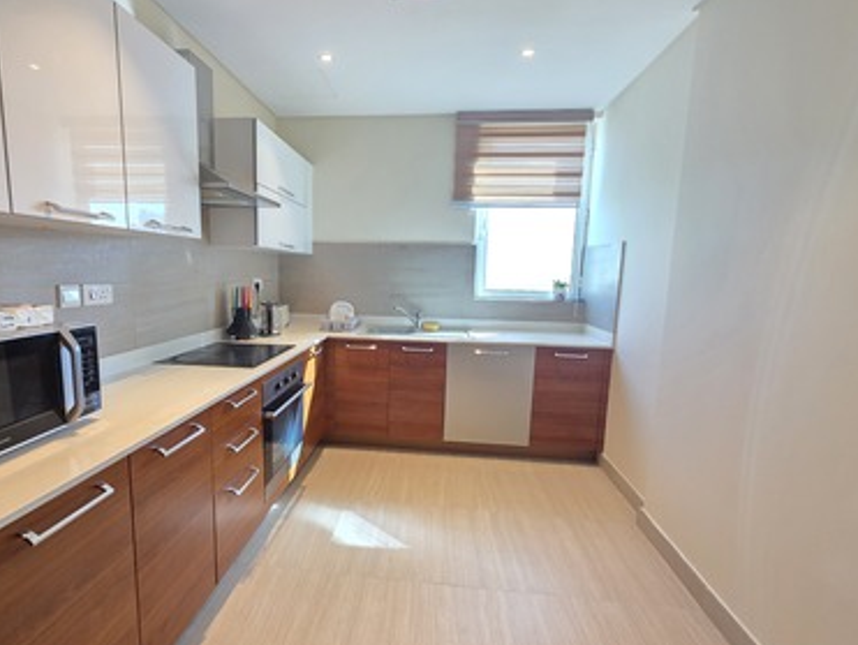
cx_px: 397
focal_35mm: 16
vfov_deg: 78.2
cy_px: 336
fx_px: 397
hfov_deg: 94.3
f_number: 1.9
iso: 250
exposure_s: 1/120
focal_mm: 2.2
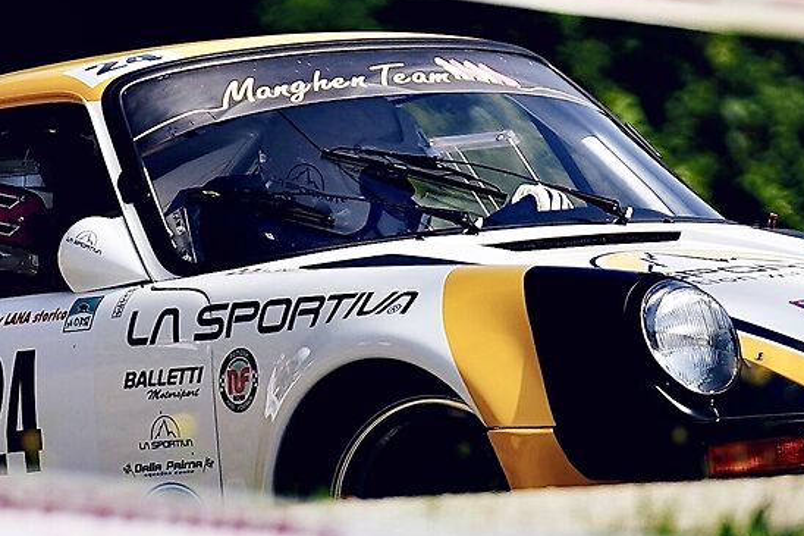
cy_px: 426
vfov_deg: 1.6
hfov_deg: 2.4
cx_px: -164
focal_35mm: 876
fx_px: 19557
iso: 100
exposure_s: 1/2000
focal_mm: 200
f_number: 2.8
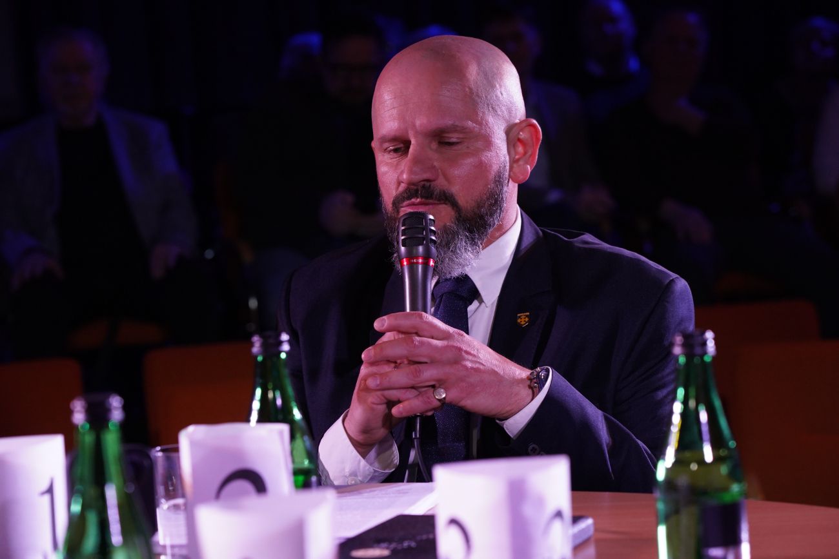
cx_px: 420
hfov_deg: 19.5
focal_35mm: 105
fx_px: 2447
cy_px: 280
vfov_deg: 13.0
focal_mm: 105
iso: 3200
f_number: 6.3
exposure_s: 1/160
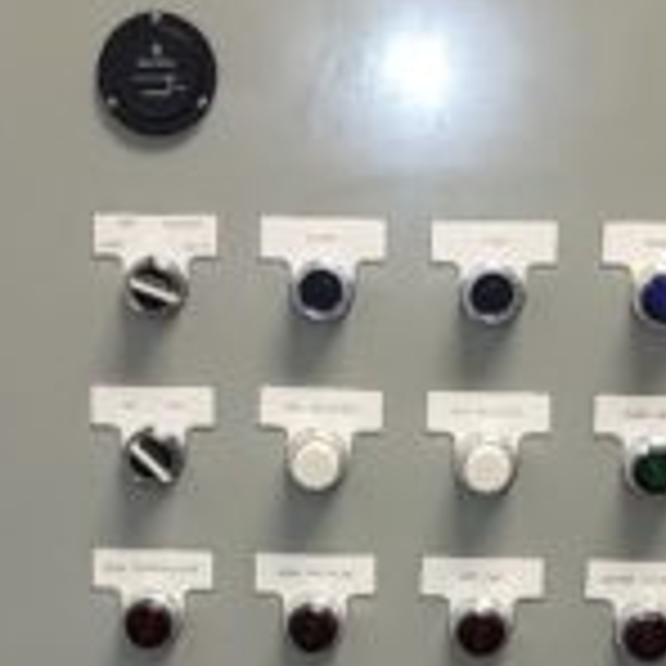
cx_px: 234
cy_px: 824
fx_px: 3069
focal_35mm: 141
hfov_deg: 12.4
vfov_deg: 12.1
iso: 125
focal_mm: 6.4
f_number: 1.8
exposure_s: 1/60
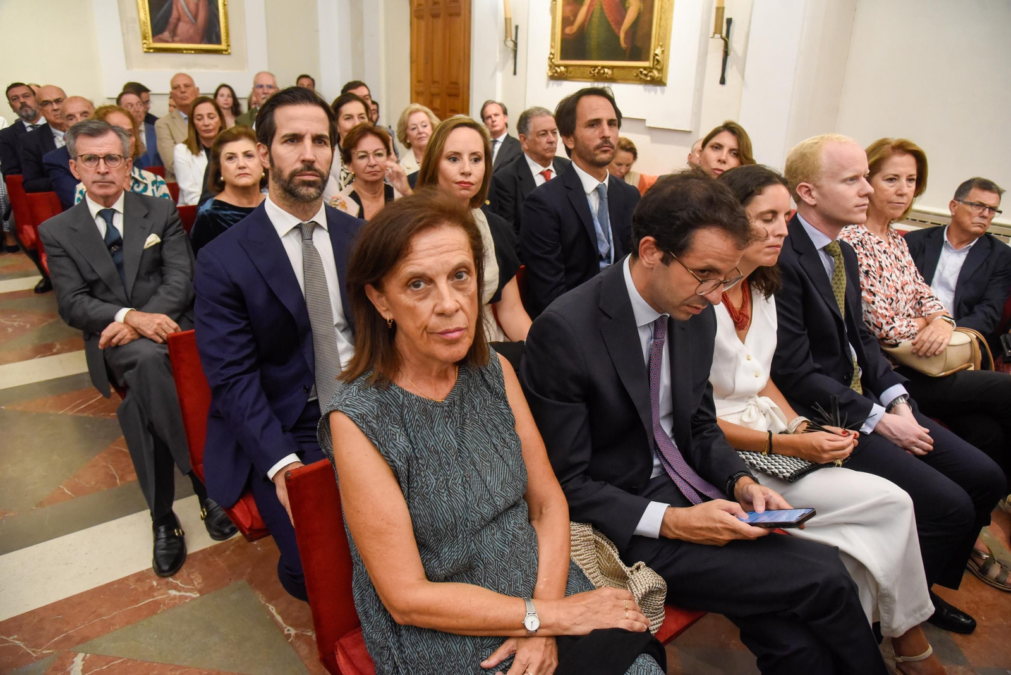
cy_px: 338
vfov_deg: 53.2
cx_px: 506
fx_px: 674
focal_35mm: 24
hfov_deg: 73.7
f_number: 4
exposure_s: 1/60
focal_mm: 24
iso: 4000
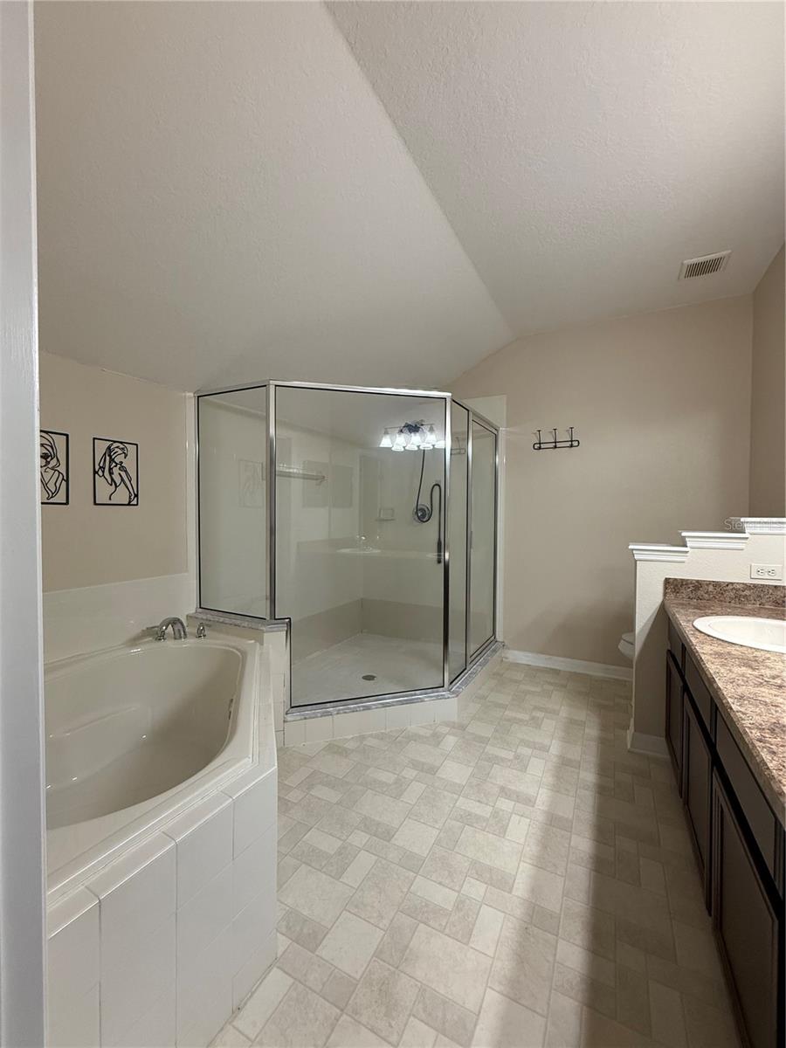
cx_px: 393
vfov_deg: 102.1
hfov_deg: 85.7
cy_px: 524
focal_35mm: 14
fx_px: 424
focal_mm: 2.22
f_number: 2.2
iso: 250
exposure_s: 1/120
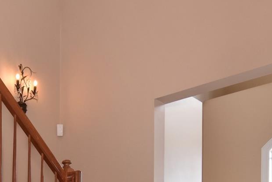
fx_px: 413
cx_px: 63
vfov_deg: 21.3
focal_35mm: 55
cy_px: 265
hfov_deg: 35.5
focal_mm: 11
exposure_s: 1/50
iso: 640
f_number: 8
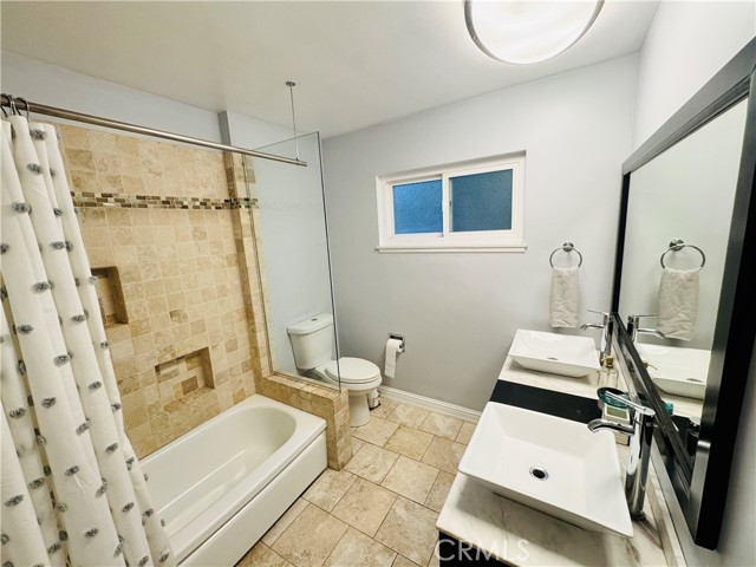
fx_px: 306
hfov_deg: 102.1
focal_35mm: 14
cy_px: 284
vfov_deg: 85.7
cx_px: 378
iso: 200
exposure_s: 1/120
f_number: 2.2
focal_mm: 2.22
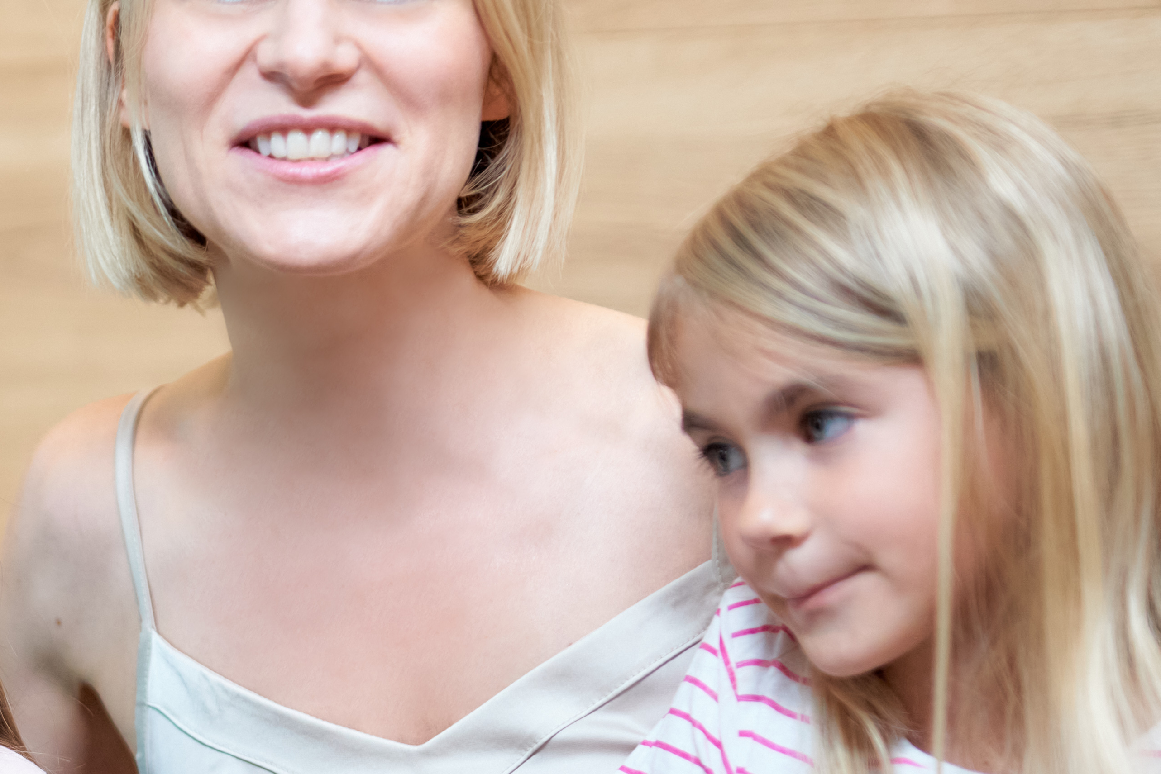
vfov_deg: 8.8
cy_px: 824
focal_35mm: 155
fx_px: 4999
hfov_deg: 12.9
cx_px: -226
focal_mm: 50
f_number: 1.6
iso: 400
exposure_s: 1/160
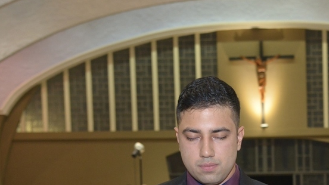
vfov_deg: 10.4
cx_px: 283
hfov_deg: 18.5
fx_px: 994
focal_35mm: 114
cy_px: 235
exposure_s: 1/100
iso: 1600
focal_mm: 50
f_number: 4.5
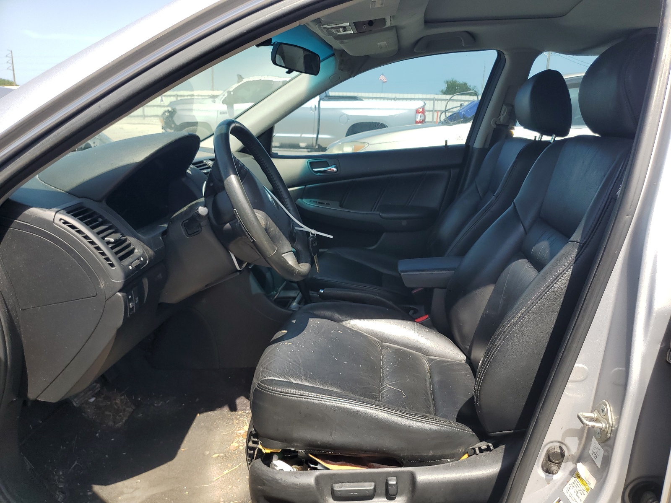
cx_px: 336
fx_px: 504
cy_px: 252
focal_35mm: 26
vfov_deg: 53.1
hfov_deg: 67.3
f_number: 1.5
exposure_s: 1/1111
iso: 50
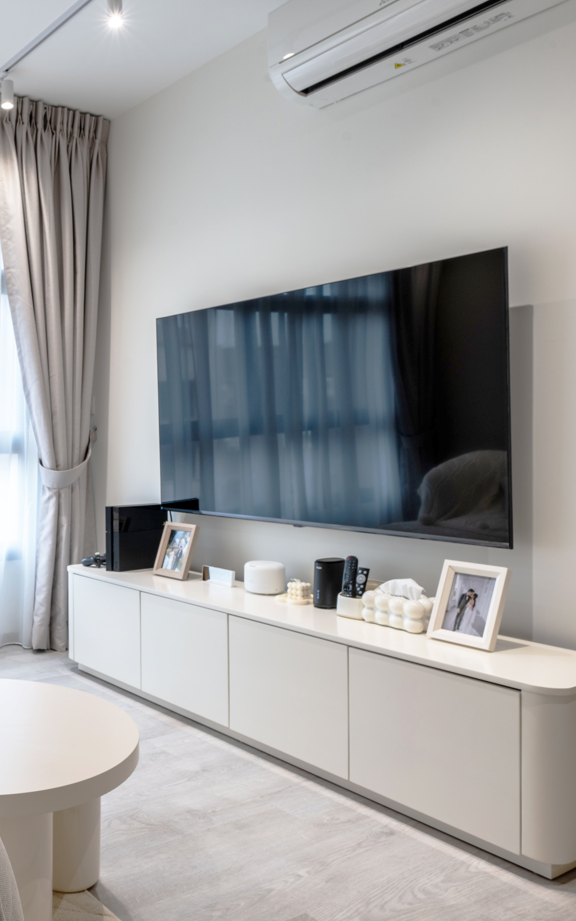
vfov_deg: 61.2
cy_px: 462
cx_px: 5
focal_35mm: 31
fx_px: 779
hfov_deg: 36.6
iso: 100
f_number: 11
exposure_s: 1/3
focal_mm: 20
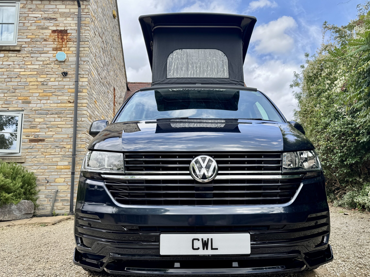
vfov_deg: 51.3
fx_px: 289
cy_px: 146
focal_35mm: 27
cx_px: 196
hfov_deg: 65.3
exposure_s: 1/1366
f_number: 1.78
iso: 80
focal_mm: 6.76
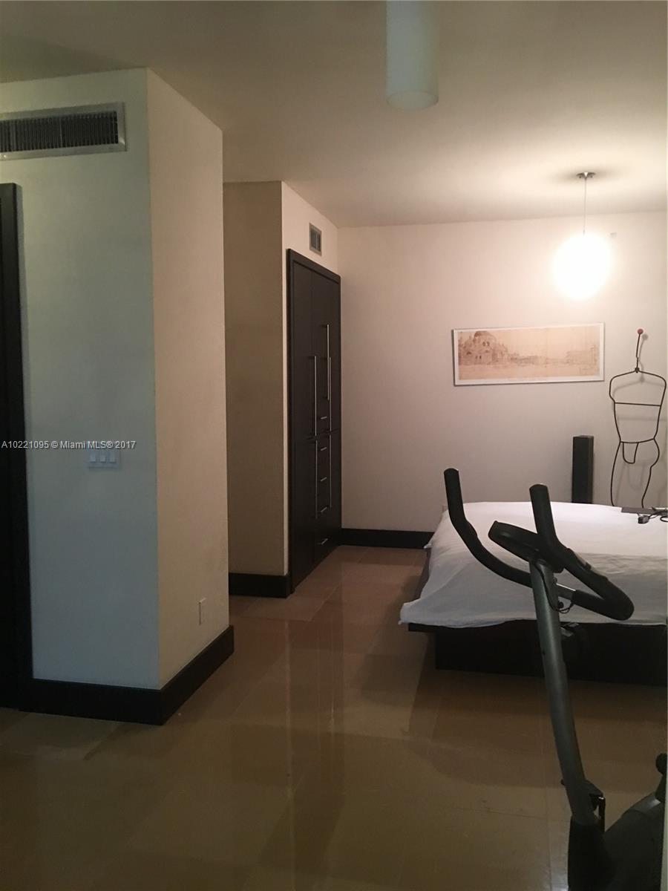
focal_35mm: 29
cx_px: 334
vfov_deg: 61.7
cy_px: 446
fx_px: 746
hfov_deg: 48.2
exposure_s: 1/10
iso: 100
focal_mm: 4.15
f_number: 2.2
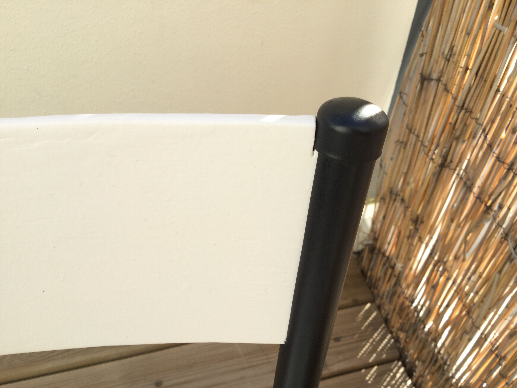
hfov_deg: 58.4
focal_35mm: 31
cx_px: 258
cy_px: 194
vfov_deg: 45.4
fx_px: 463
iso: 25
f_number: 2.4
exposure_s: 1/179
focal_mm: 3.3
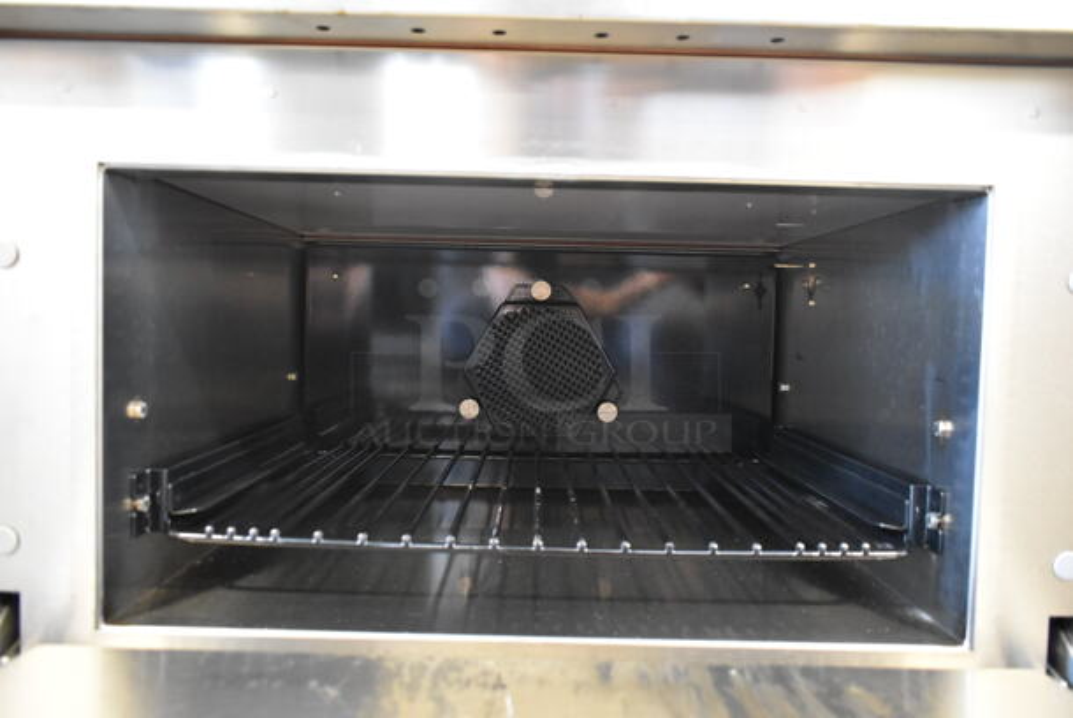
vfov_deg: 48.0
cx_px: 536
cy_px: 359
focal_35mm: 27
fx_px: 805
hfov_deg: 67.3
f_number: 3.5
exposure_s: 1/30
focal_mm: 18
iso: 4500
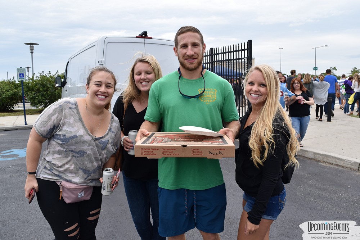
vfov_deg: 43.6
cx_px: 180
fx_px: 300
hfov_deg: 61.9
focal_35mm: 30
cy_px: 120
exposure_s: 1/250
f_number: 8
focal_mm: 20
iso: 250
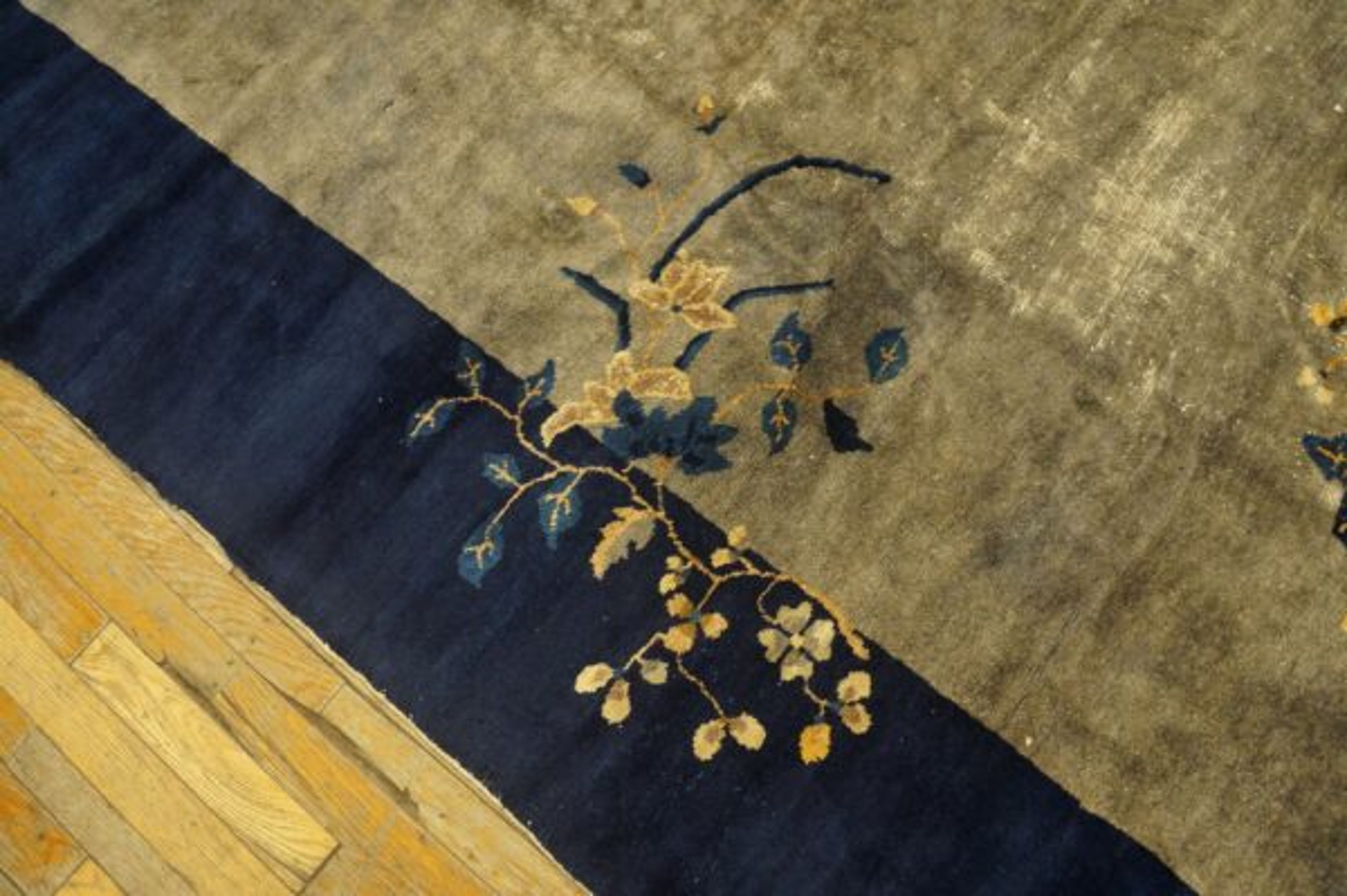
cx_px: 674
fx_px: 1009
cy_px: 448
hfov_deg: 67.4
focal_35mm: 27
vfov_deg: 47.9
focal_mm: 18
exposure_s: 1/60
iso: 1600
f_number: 4
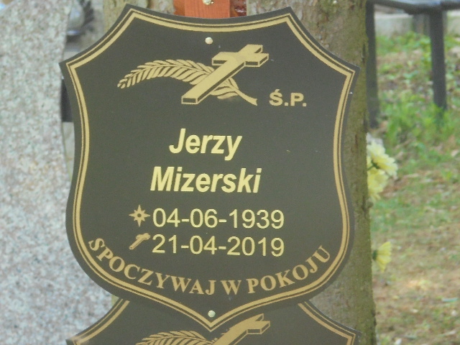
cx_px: 230
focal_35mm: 156
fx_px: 2073
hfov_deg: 12.7
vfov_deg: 9.5
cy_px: 172
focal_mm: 27.6
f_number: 6.5
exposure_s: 1/125
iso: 200
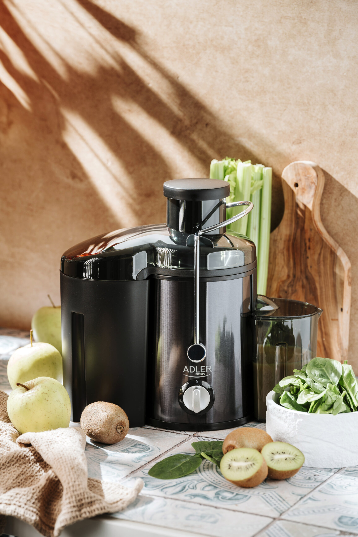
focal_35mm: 105
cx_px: 179
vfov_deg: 19.5
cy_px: 268
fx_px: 1566
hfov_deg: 13.0
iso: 100
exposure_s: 1/125
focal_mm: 105
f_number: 5
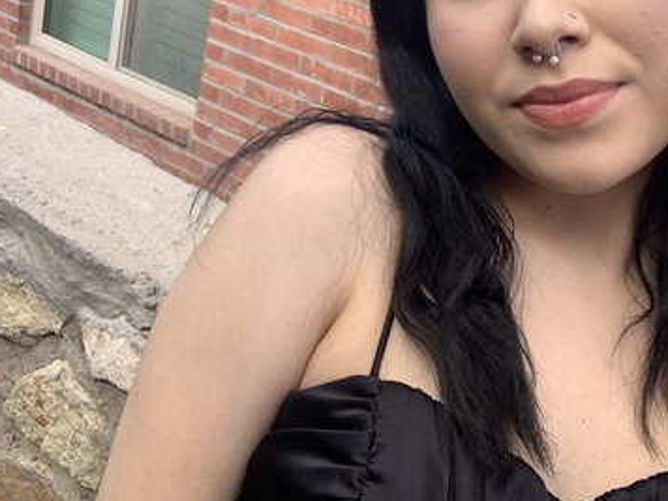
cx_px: 445
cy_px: 183
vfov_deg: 32.0
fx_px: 868
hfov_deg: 41.5
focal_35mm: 45
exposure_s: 1/165
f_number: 2.2
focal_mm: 2.87
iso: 16
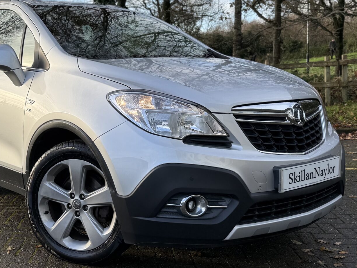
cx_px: 108
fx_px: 516
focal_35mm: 50
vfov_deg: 29.1
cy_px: 114
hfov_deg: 37.6
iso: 80
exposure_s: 1/1211
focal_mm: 6.76
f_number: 1.78
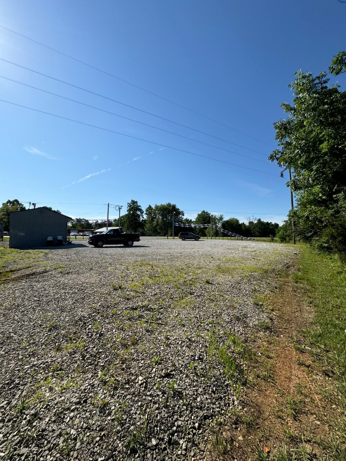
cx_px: 173
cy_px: 230
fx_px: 187
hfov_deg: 85.7
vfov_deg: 102.1
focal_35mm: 14
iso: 50
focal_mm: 2.22
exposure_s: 1/2874
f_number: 2.2
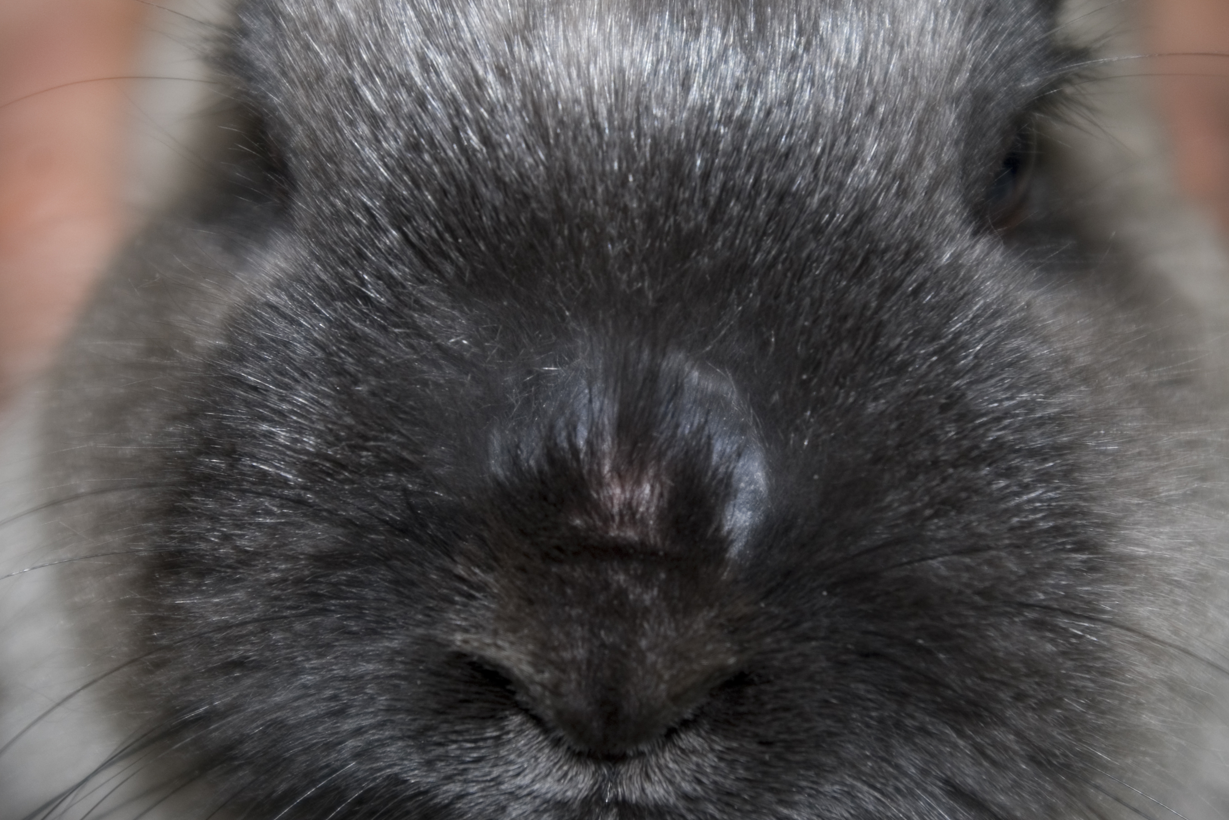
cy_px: 402
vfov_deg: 19.1
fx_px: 2444
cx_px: 618
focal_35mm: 72
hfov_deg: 28.2
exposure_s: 1/180
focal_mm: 43
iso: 400
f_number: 4.5
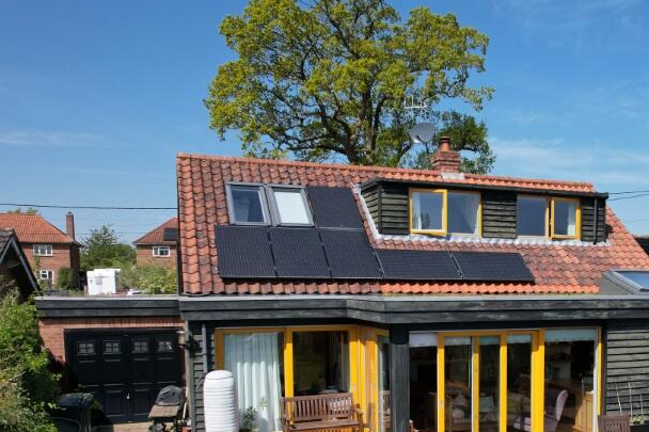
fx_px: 667
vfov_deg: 34.7
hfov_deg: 50.0
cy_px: 349
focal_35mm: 37
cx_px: 478
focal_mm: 8.38
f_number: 2.8
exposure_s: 1/125
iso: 110
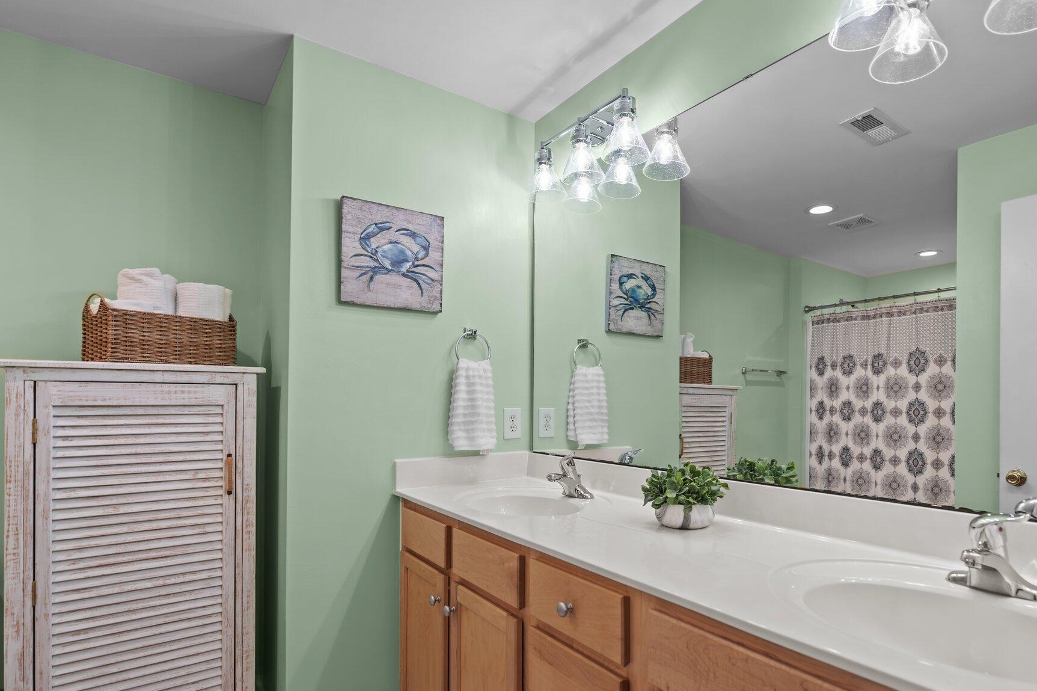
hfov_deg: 86.2
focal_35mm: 19
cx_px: 602
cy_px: 410
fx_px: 547
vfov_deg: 64.0
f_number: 4
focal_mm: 16
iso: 250
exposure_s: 1/13
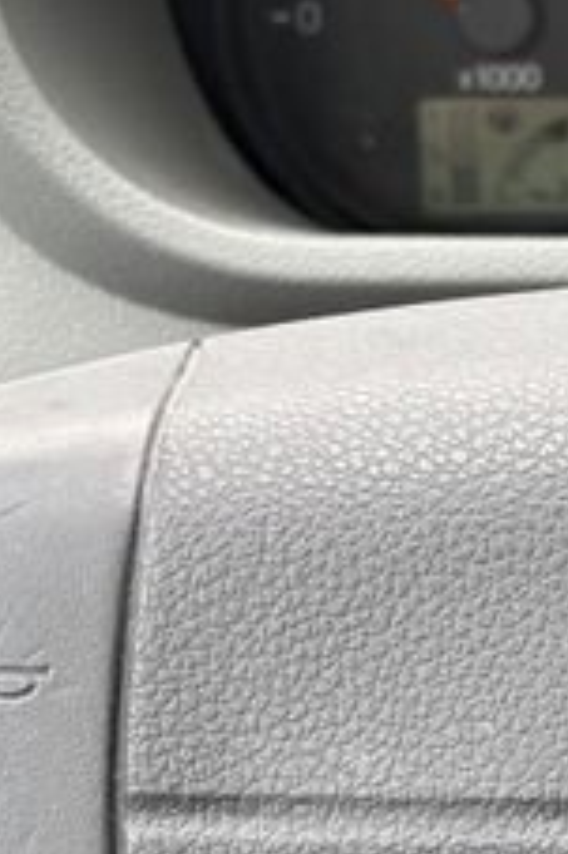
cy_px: 414
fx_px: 2892
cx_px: 940
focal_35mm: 122
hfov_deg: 10.7
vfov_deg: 16.8
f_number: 1.6
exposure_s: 1/130
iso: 80
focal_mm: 5.96
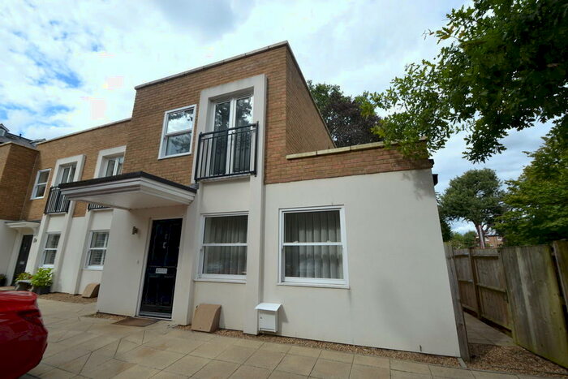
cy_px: 190
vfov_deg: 77.4
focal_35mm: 15
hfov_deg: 100.4
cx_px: 284
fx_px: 237
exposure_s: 1/200
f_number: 7.1
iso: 100
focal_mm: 10
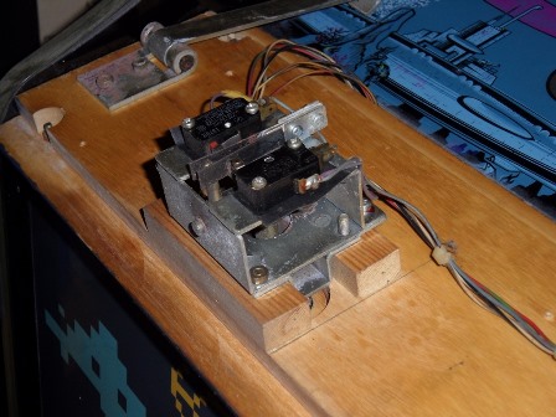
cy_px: 208
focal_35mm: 67
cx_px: 278
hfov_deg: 29.0
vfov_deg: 21.9
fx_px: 1076
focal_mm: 12
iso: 200
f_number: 11.8
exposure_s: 1/60
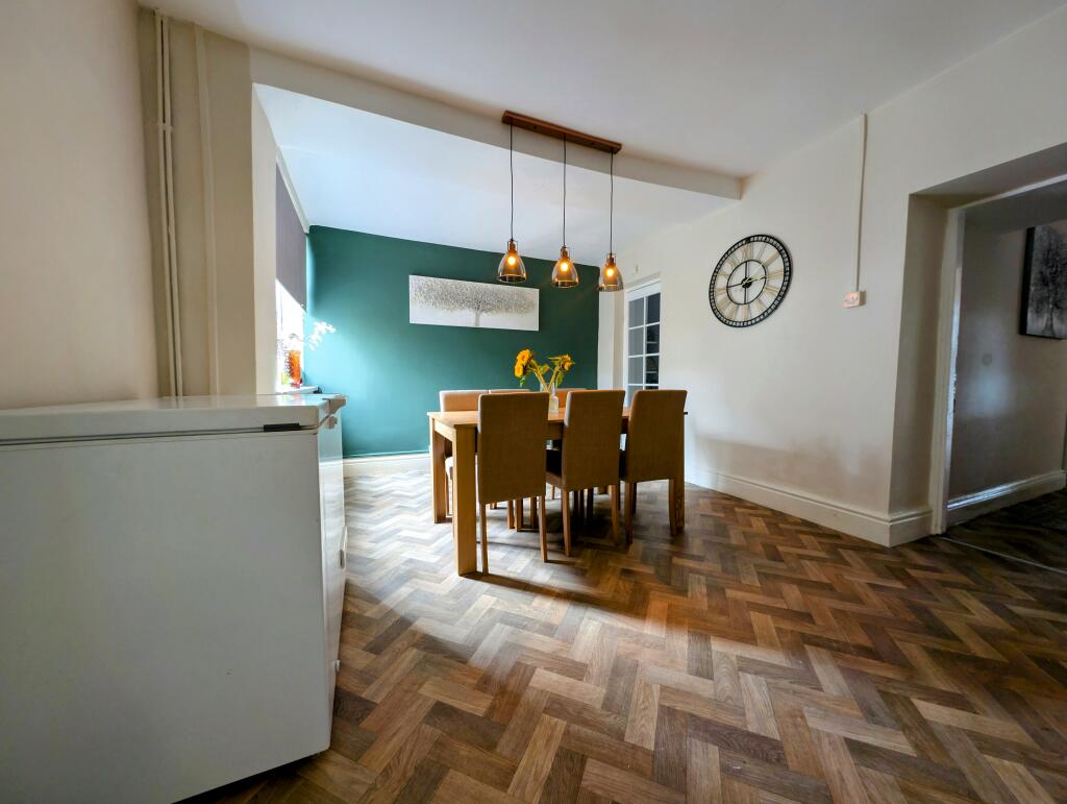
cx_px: 534
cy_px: 402
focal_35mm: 12
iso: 79
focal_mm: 2.23
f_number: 1.95
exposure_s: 1/15
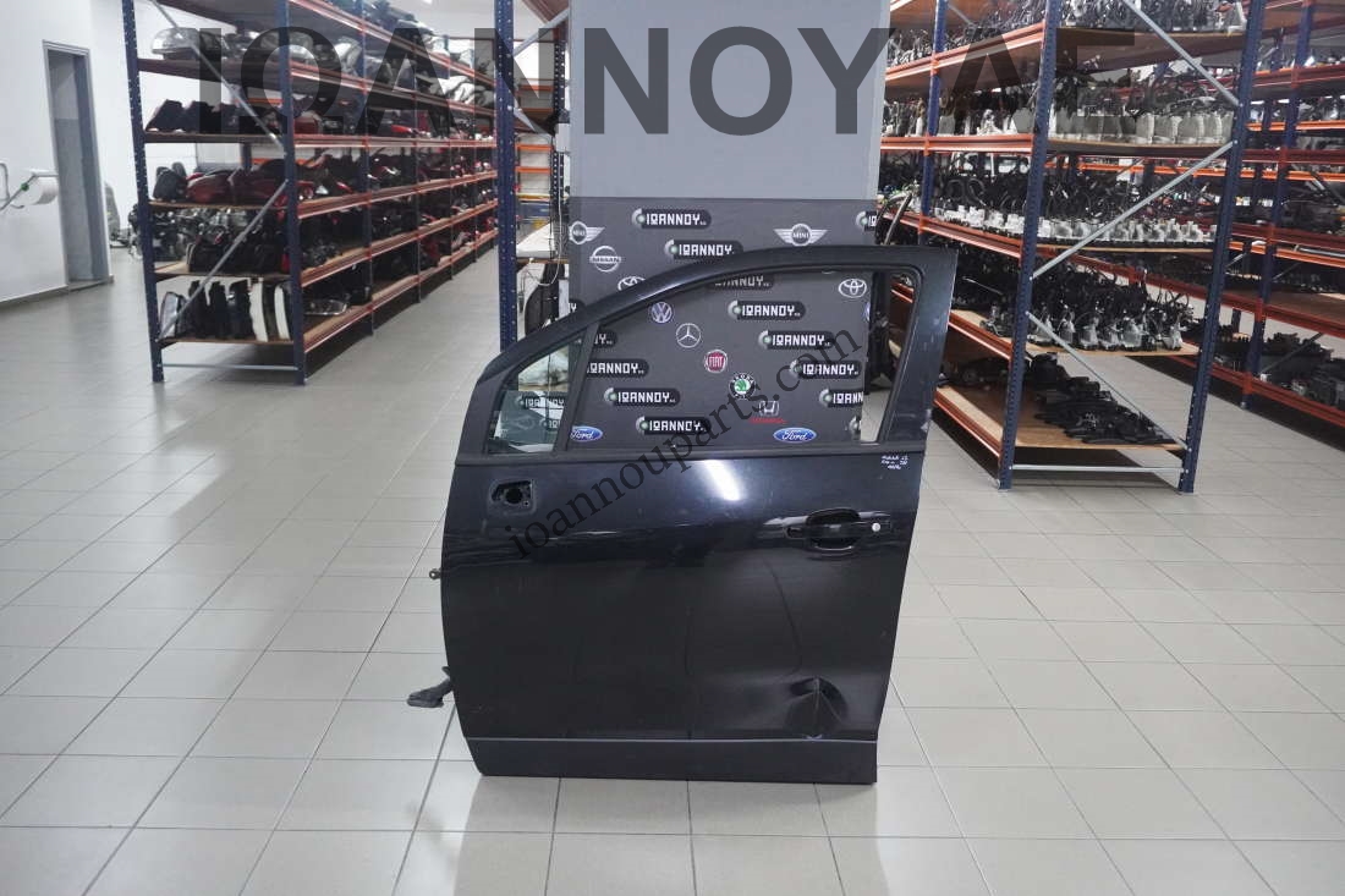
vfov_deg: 41.7
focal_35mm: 32
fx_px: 1177
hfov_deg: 59.5
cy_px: 448
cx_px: 672
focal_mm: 21
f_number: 4
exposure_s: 1/160
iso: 5000
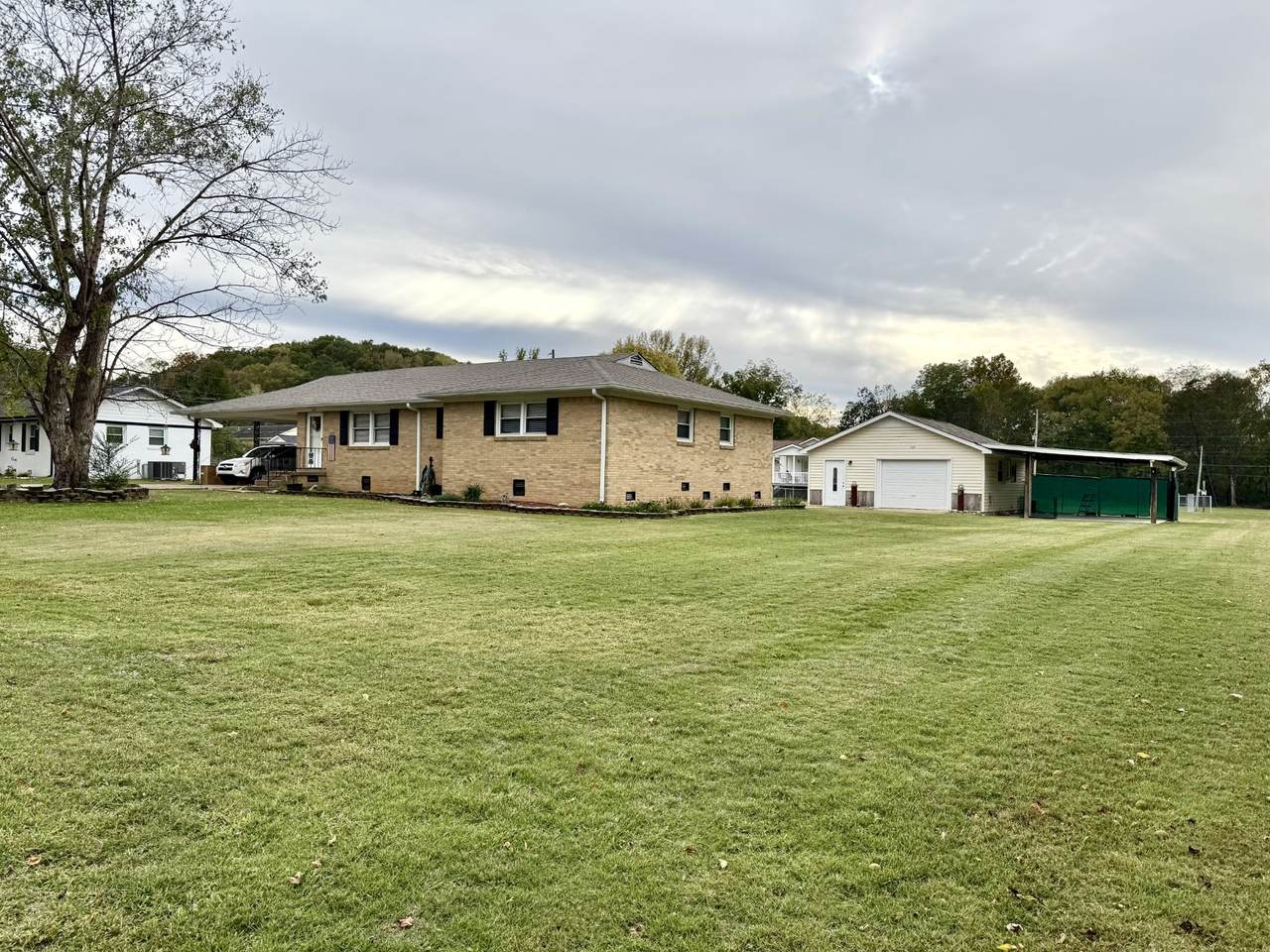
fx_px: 881
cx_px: 635
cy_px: 476
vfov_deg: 56.8
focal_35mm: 24
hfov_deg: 71.6
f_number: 1.78
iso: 80
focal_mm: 6.76
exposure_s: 1/3413
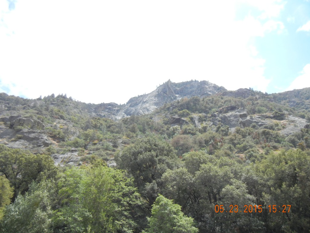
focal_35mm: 30
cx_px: 155
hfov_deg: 60.0
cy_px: 116
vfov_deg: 46.8
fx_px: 269
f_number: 3.5
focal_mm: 5.4
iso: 160
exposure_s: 1/802
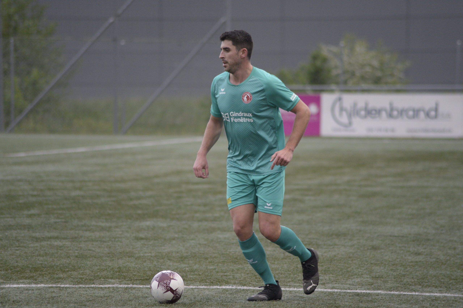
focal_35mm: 300
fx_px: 3854
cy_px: 154
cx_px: 232
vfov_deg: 4.6
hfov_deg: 6.9
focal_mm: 300
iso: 5600
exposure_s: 1/640
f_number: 5.6
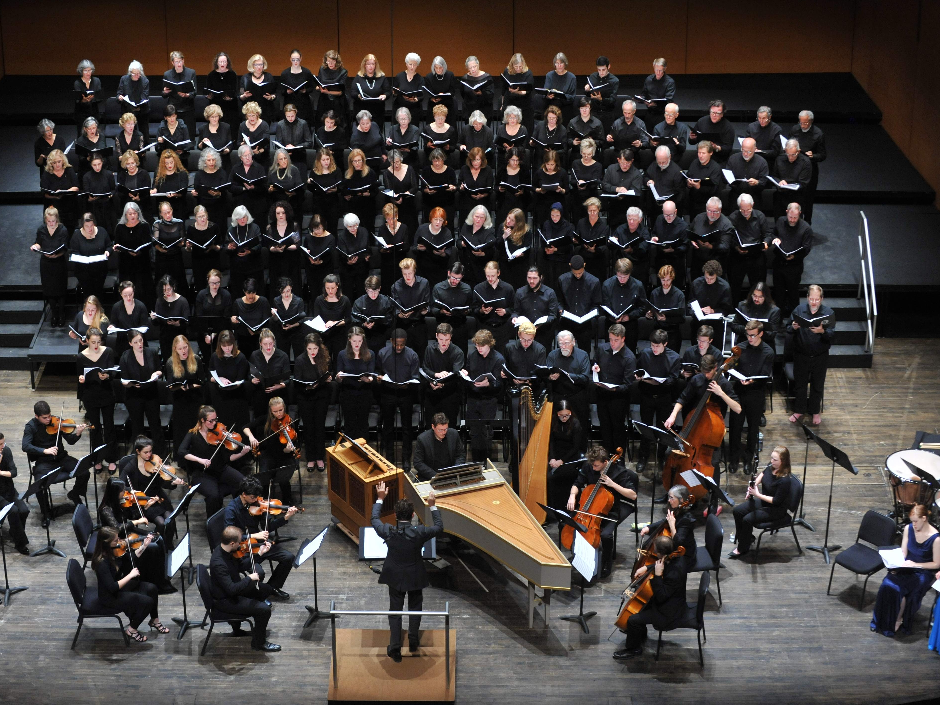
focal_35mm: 76
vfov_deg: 19.4
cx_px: 422
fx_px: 2064
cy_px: 352
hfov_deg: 25.6
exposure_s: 1/250
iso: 2000
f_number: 4
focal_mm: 70
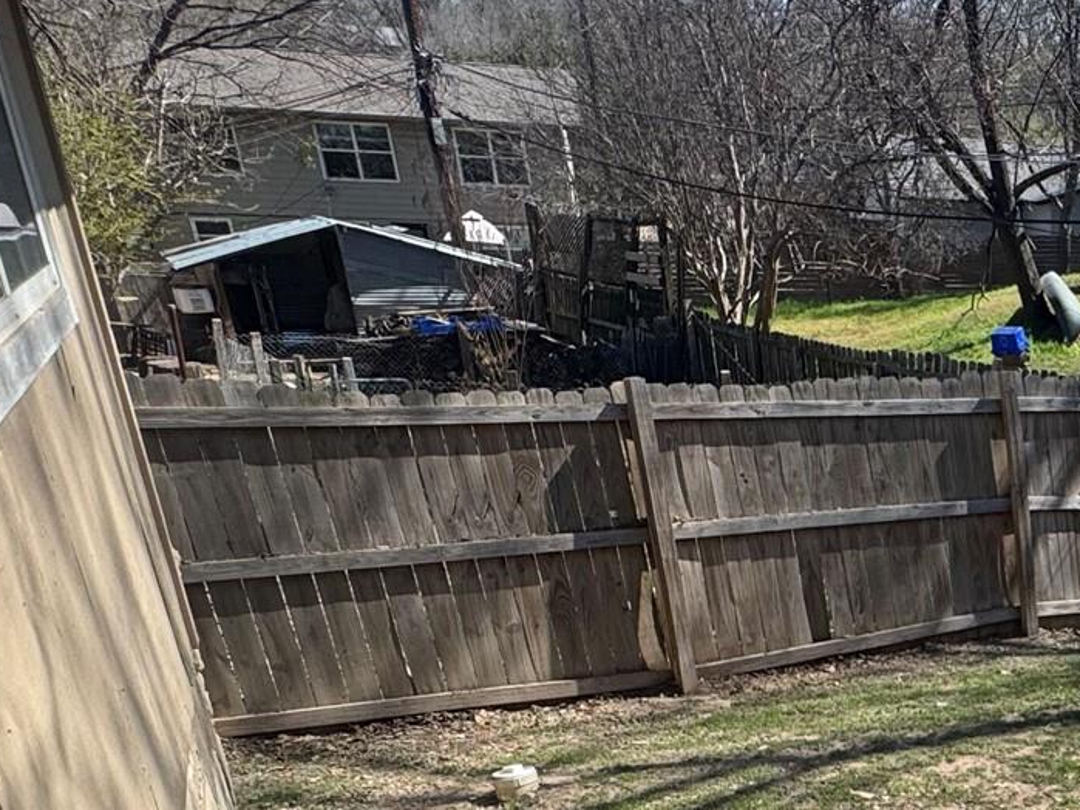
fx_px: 1279
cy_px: 736
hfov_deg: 37.0
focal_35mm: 41
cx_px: 1239
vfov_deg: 33.2
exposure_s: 1/796
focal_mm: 2.22
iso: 40
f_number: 2.2
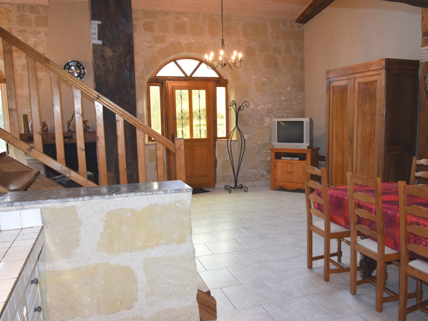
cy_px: 164
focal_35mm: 30
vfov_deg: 46.8
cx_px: 235
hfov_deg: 59.8
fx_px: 371
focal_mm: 18
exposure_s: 1/80
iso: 800
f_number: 4.5
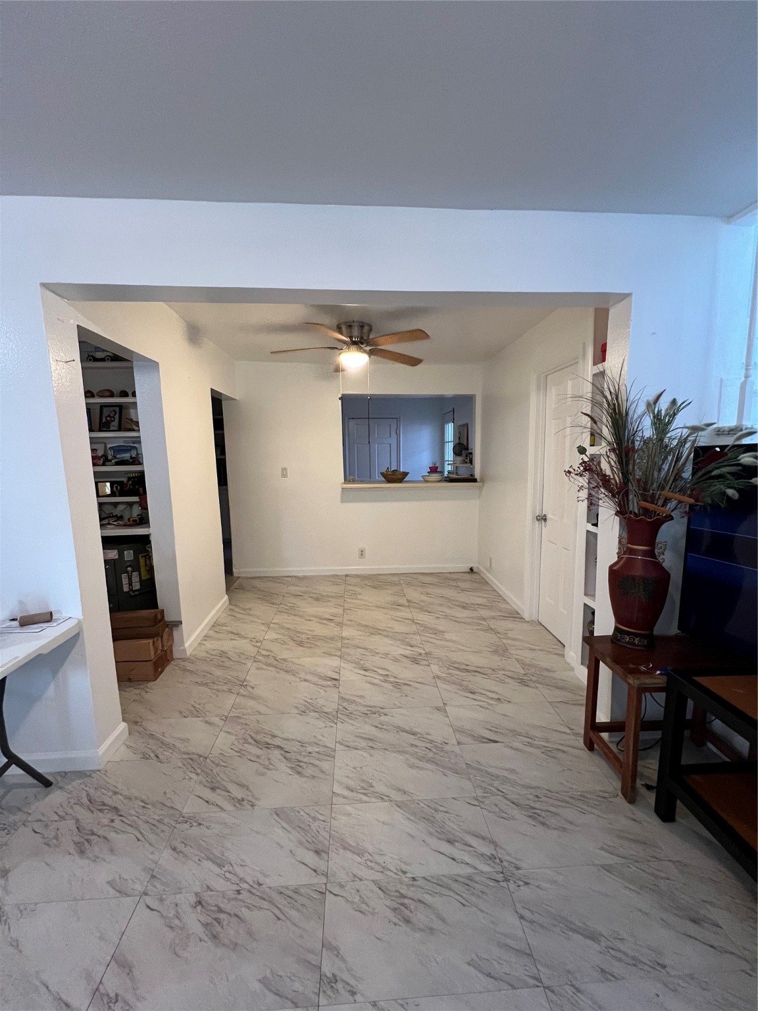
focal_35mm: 13
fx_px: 380
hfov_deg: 89.9
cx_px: 379
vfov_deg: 106.2
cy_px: 506
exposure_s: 1/60
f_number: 1.8
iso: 400
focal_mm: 1.57
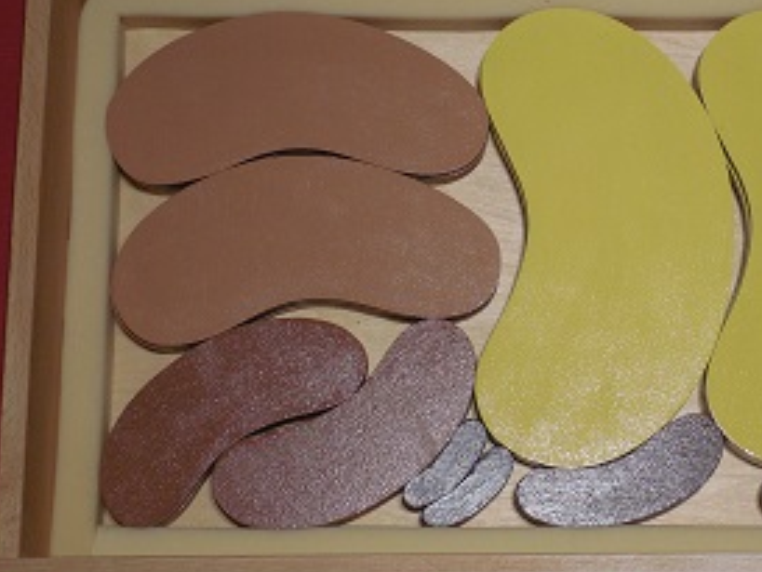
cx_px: 530
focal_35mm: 79
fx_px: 1740
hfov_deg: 24.5
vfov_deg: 18.7
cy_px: 257
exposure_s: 1/30
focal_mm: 9.8
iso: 250
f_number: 4.2
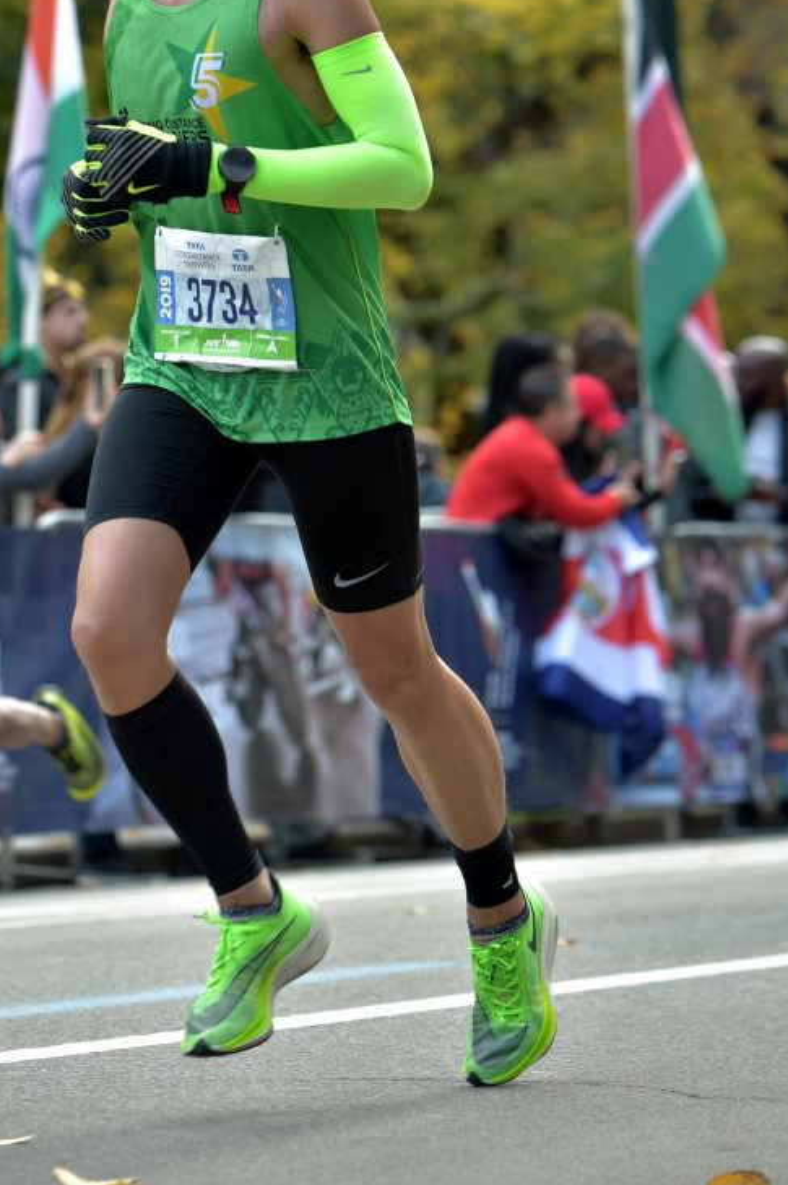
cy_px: 402
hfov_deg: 5.6
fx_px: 8121
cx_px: 357
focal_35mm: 247
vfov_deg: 8.3
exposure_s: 1/500
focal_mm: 180
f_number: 6.3
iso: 1000
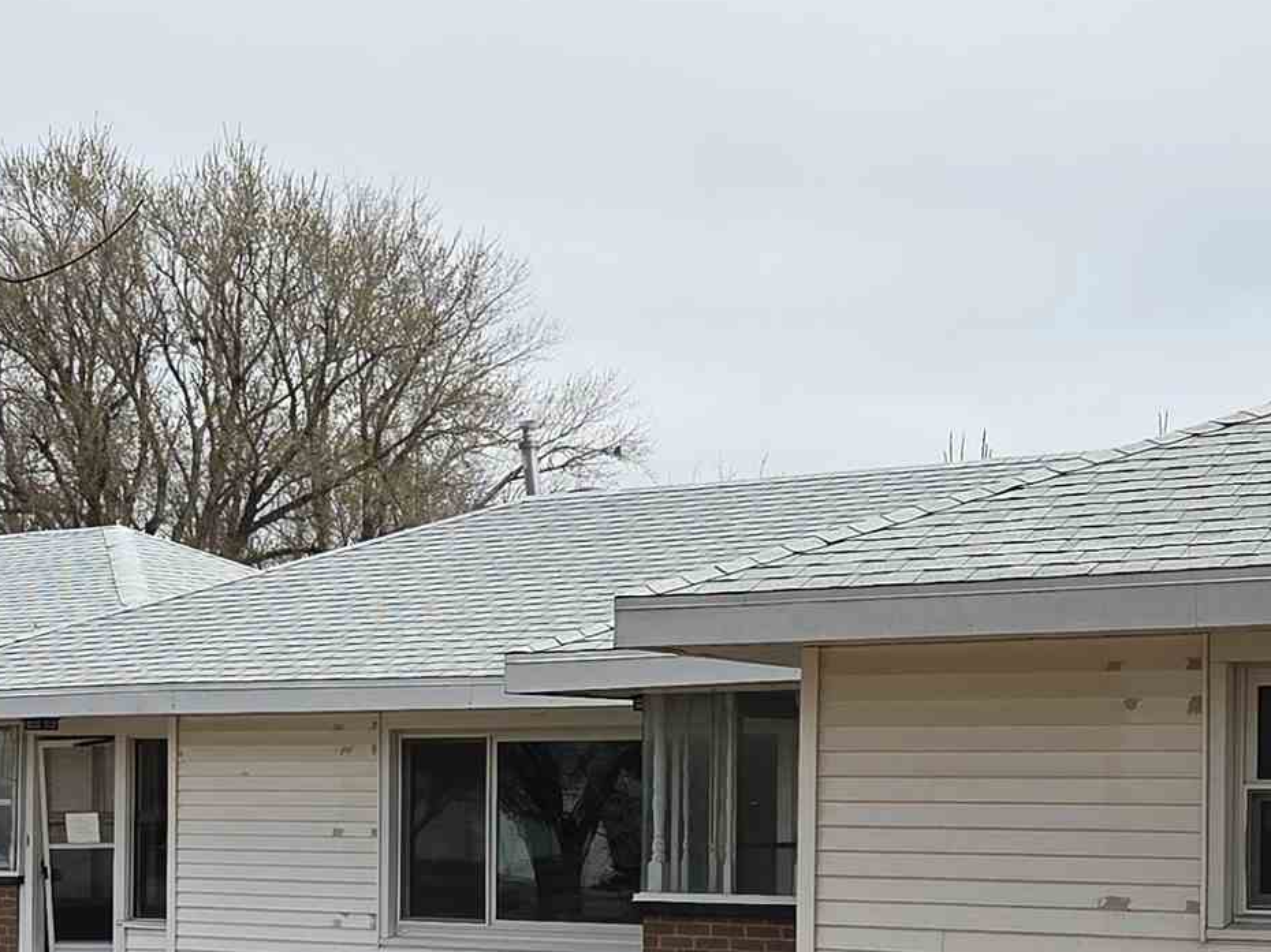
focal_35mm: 76
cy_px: 799
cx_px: 399
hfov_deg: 25.5
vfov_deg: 19.1
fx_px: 2790
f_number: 1.8
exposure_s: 1/6217
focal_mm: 5.4
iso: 80
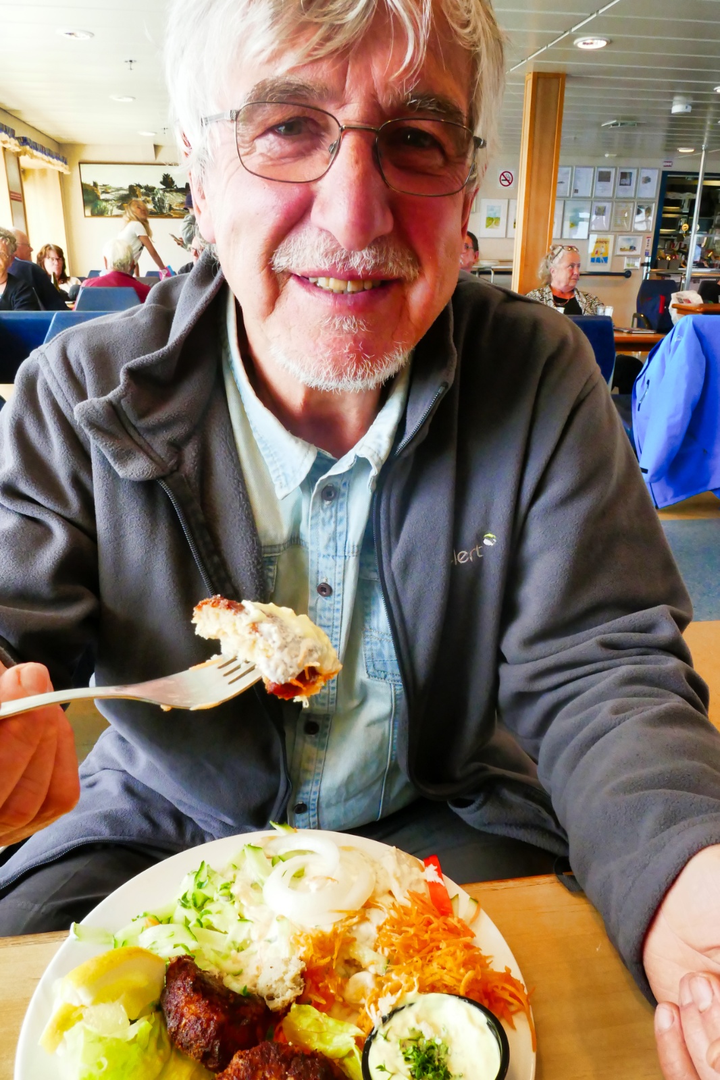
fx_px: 750
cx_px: 360
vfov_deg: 71.5
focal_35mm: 25
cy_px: 540
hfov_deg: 51.3
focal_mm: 9.1
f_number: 8
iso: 1600
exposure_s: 1/60
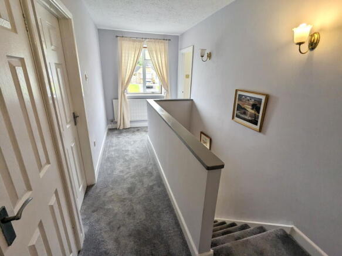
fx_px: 158
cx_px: 171
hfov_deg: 94.5
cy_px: 128
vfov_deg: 78.1
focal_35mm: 16
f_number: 2.2
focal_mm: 2.35
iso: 84
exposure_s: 1/100
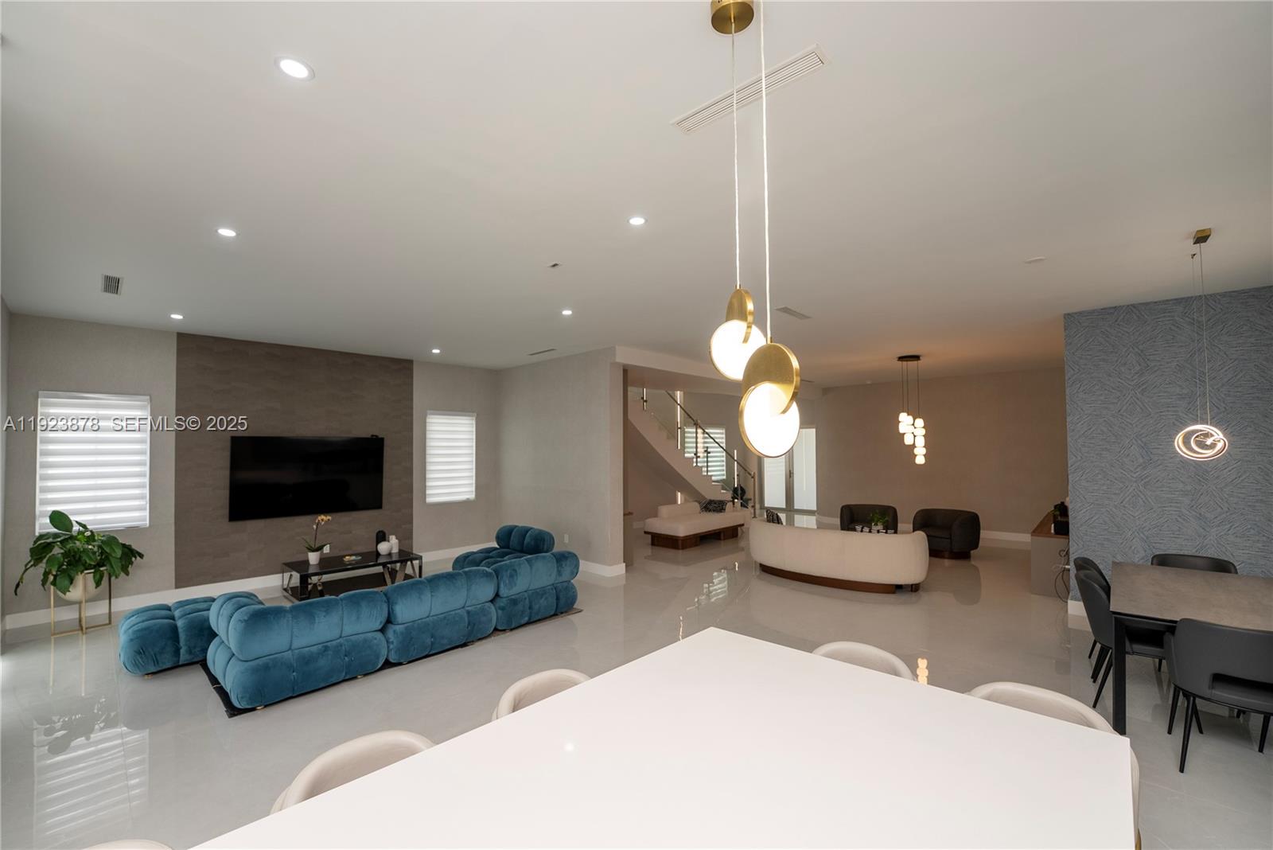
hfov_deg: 104.2
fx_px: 495
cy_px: 425
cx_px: 636
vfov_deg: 81.3
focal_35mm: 14
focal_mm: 14
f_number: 4.5
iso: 200
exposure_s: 1/100
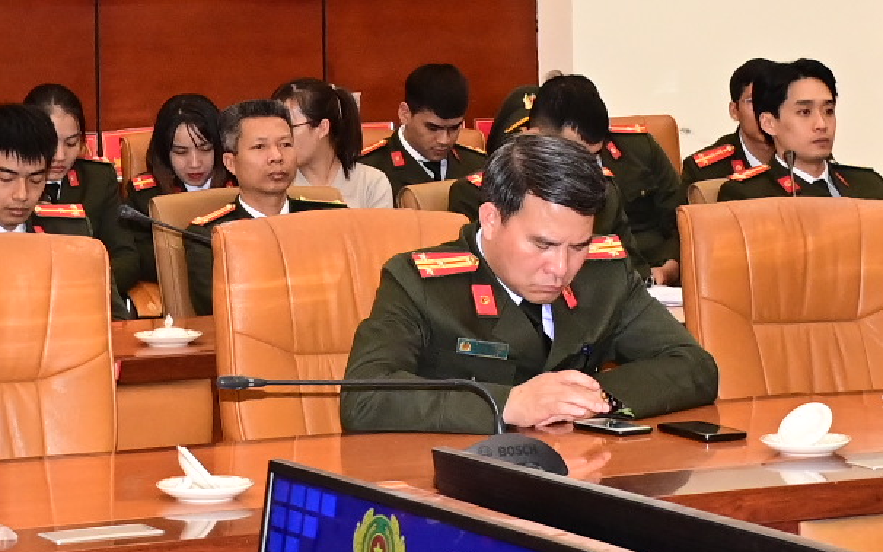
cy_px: -70
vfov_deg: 10.0
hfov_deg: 16.1
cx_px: 290
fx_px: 3105
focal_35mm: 129
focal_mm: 26
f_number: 5
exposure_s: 1/200
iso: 2500
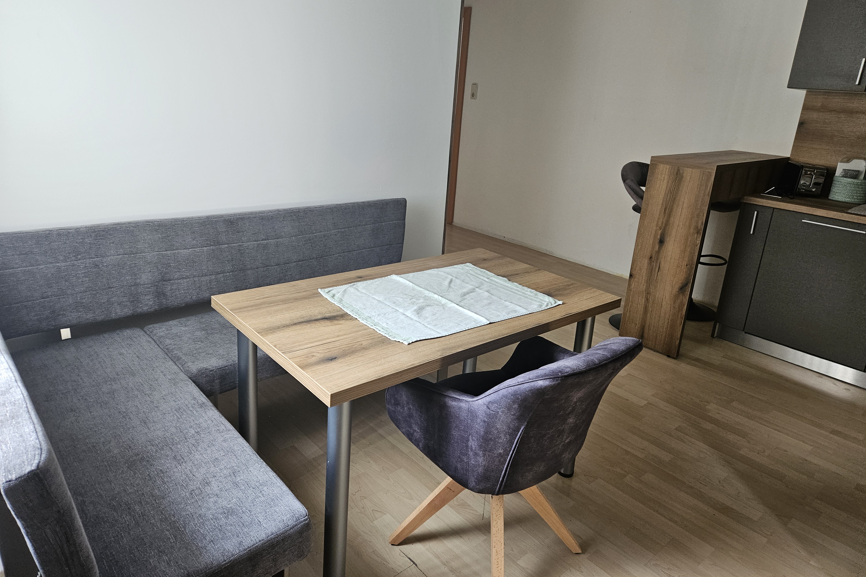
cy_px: 259
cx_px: 432
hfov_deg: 73.7
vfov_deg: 53.0
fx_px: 577
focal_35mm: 24
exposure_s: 1/100
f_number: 1.8
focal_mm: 5.4
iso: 250
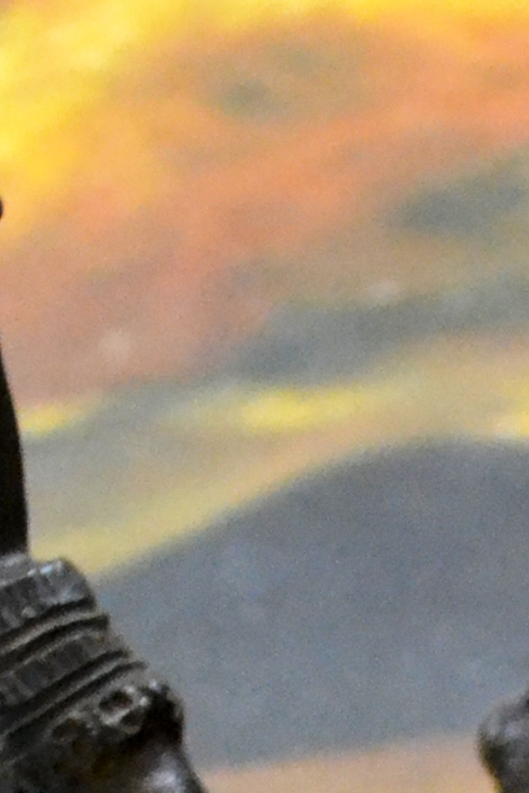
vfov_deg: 9.4
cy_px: 2105
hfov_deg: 7.0
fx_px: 4145
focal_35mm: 188
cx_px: 1193
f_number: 5.6
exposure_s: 1/60
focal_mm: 22
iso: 3200
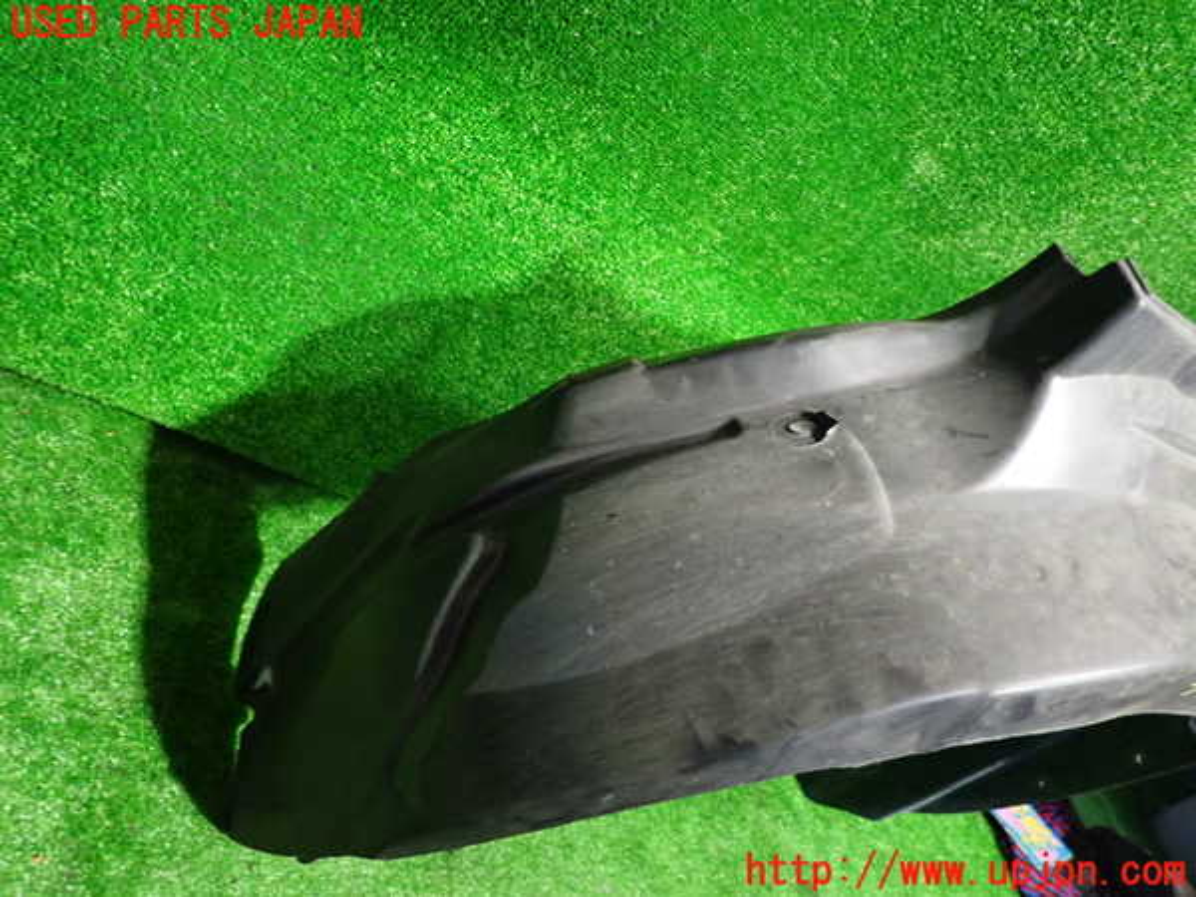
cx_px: 598
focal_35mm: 25
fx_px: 864
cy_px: 448
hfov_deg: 69.4
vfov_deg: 54.9
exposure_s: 1/25
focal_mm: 4.5
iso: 800
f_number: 2
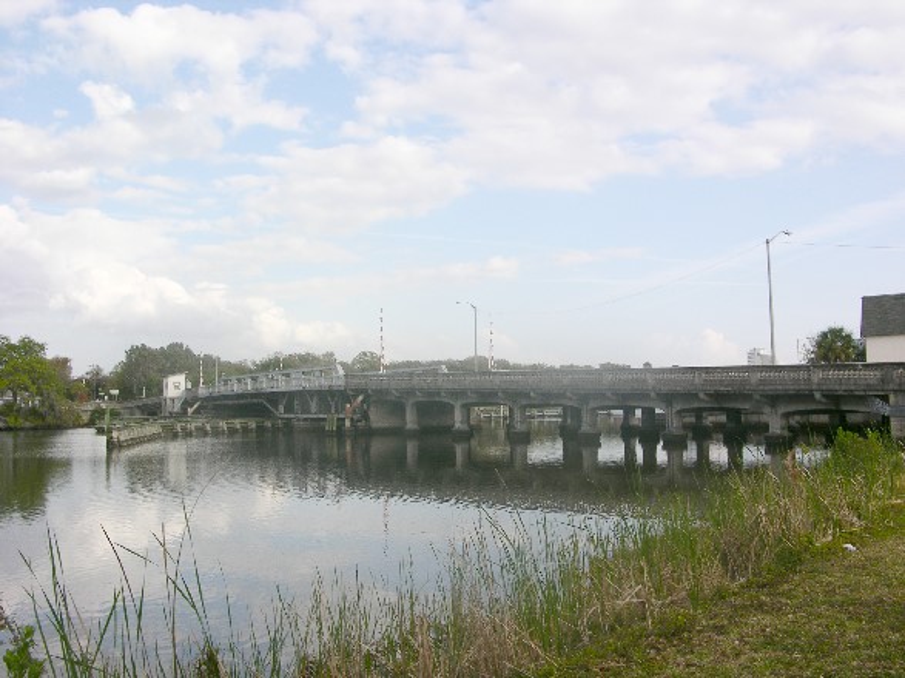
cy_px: 339
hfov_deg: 17.9
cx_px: 452
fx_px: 2875
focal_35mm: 110
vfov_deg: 13.5
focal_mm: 27.3
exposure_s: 1/218
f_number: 7.4
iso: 50
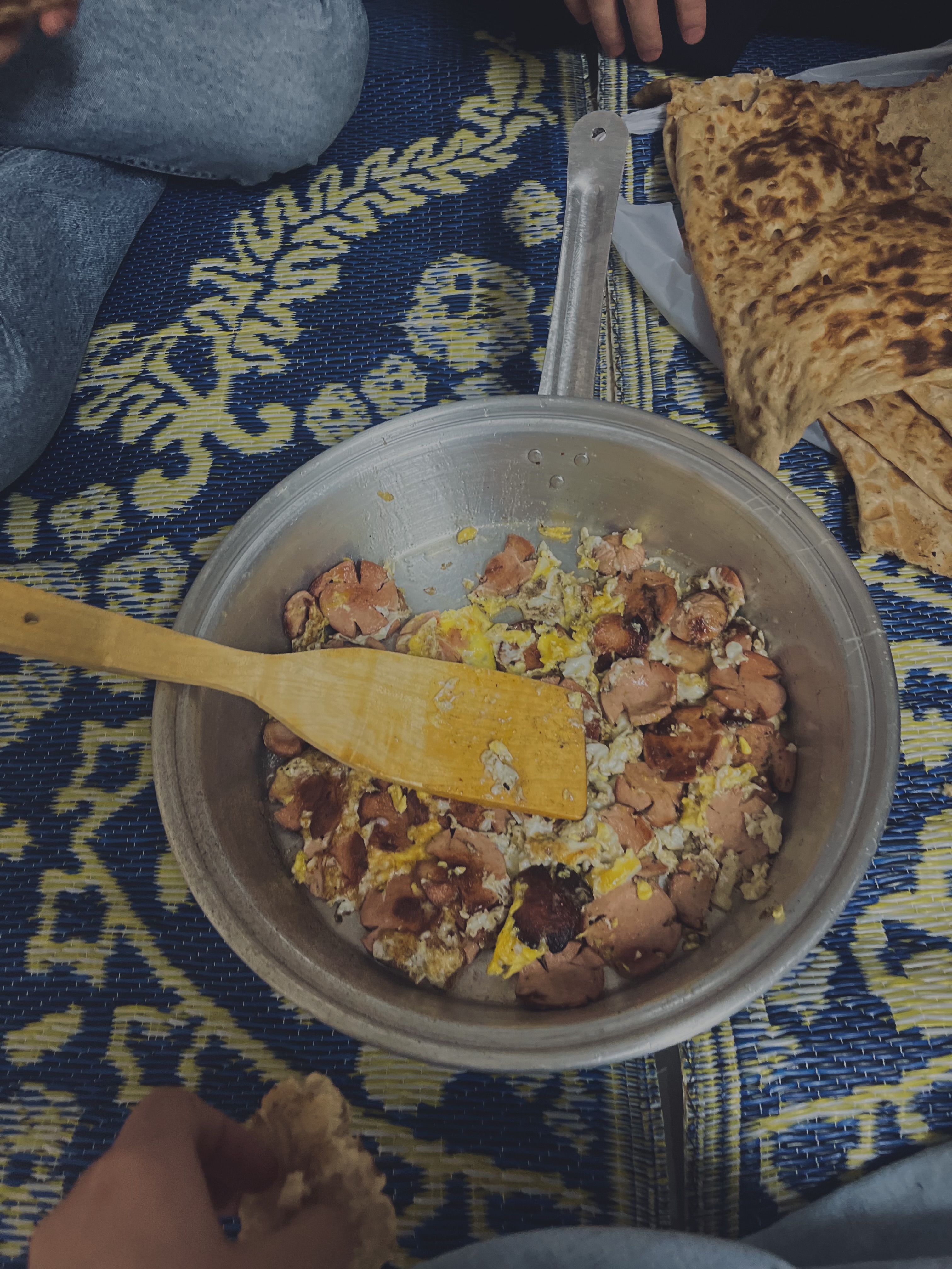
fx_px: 953
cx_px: 476
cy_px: 634
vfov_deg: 67.3
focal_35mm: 26
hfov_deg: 53.1
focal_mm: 5.1
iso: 500
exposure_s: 1/25
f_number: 1.6
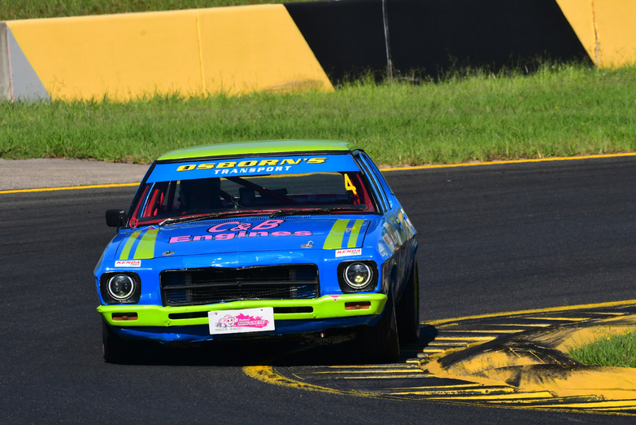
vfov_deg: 2.6
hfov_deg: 3.8
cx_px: 316
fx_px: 9490
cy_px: 208
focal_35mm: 537
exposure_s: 1/640
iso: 400
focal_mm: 350
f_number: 13
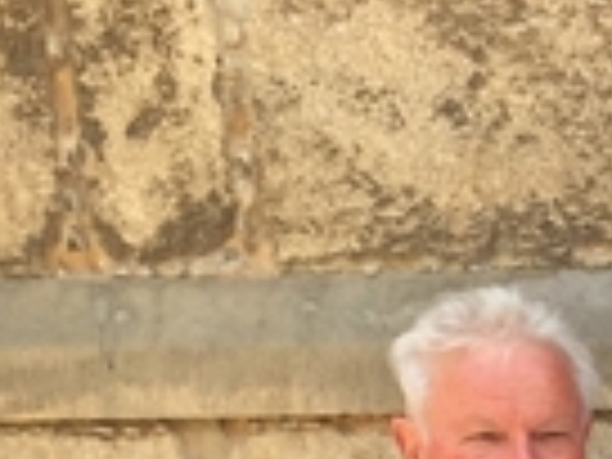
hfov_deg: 12.3
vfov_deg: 9.3
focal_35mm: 149
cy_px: 911
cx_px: 1044
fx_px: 2634
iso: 32
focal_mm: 4.15
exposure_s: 1/267
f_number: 2.2
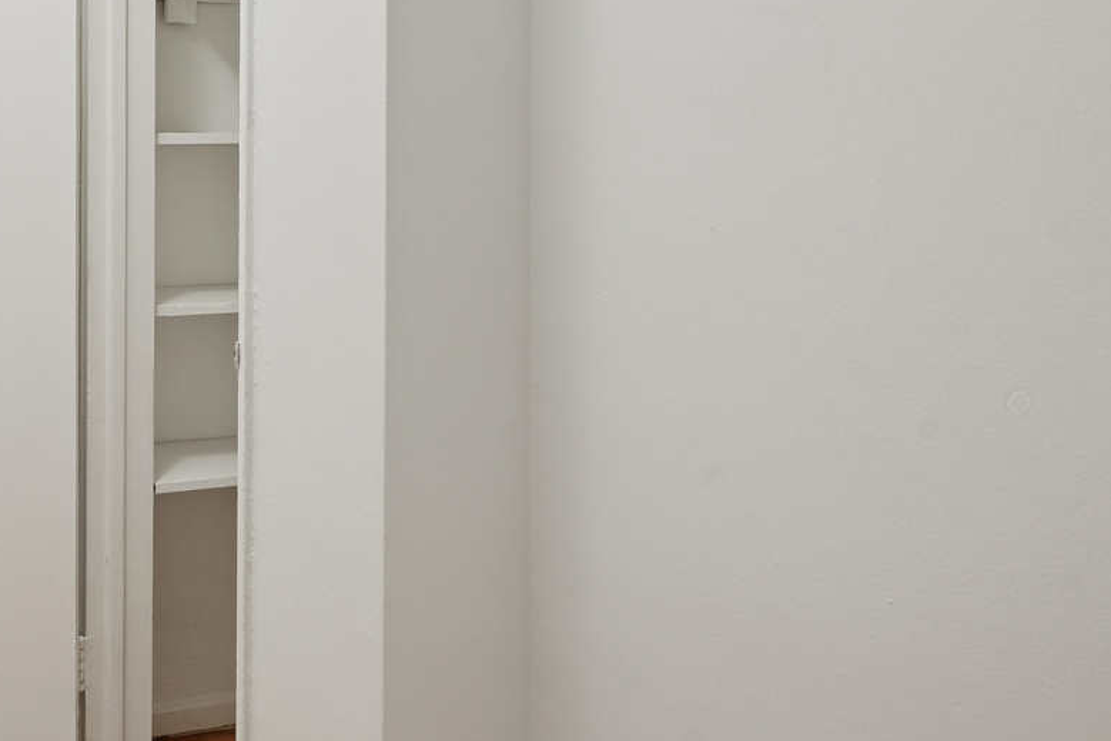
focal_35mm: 39
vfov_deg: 33.2
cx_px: 68
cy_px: 143
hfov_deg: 44.1
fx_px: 1204
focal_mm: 16
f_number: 11
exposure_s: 1.3
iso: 100
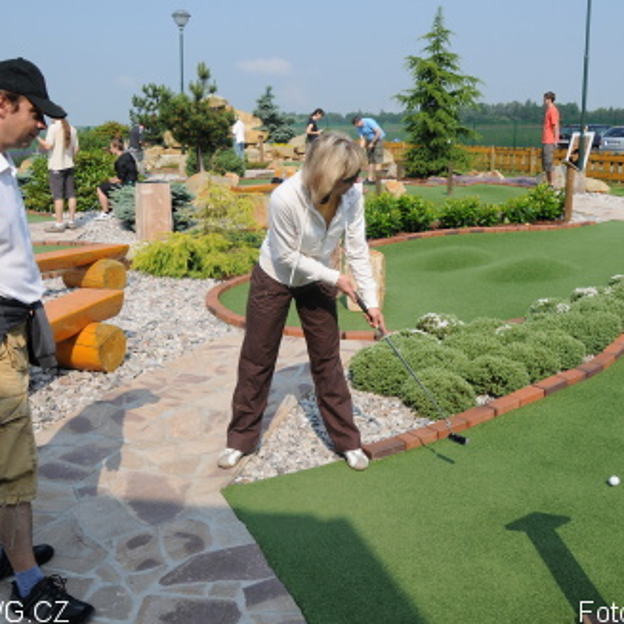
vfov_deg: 47.2
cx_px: 324
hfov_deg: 47.2
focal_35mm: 35
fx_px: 714
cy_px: 315
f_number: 7.1
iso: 200
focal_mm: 18
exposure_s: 1/800
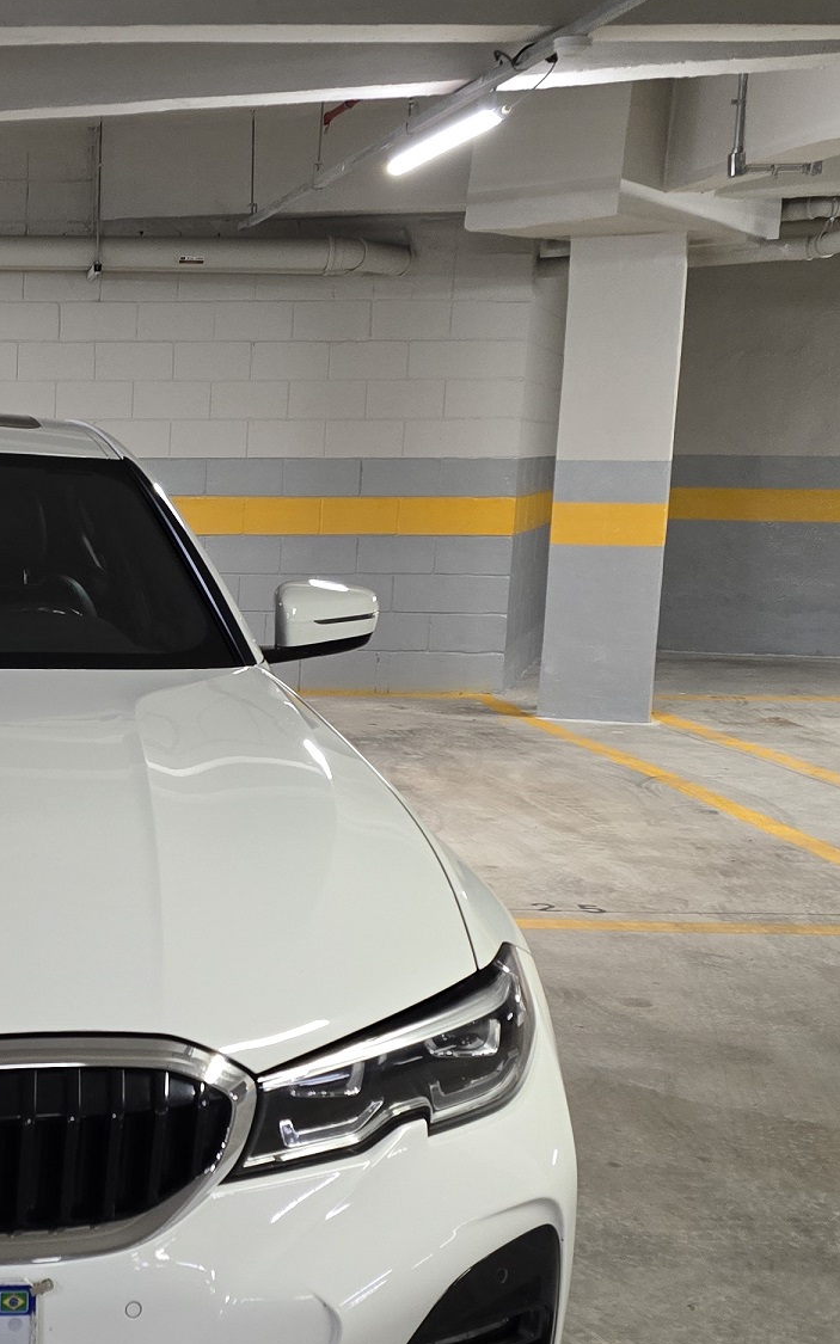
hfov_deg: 22.8
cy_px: 762
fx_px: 1905
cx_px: -172
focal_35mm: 52
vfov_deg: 38.8
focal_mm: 6.3
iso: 500
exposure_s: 1/60
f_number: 1.7
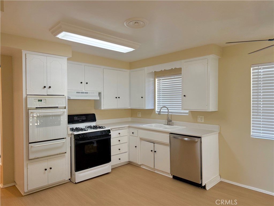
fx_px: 190
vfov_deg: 56.8
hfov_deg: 71.6
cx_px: 137
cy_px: 103
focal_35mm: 24
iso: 200
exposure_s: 1/162
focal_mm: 6.76
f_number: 1.78
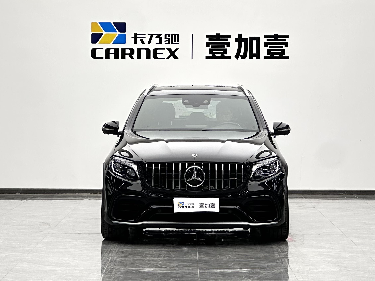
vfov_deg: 19.1
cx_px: 188
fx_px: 834
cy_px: 140
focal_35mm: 77
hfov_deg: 25.3
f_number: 2.8
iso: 80
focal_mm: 9
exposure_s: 1/100
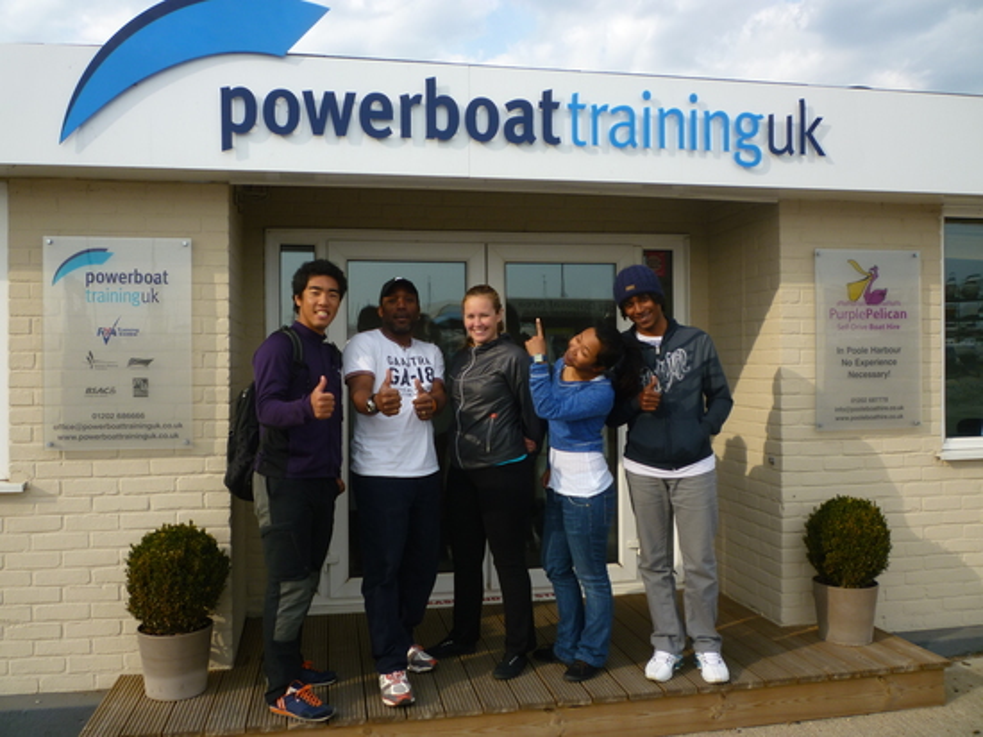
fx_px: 823
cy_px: 368
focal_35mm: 29
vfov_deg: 48.2
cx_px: 492
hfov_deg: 61.7
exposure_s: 1/400
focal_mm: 5.2
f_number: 3.3
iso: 80
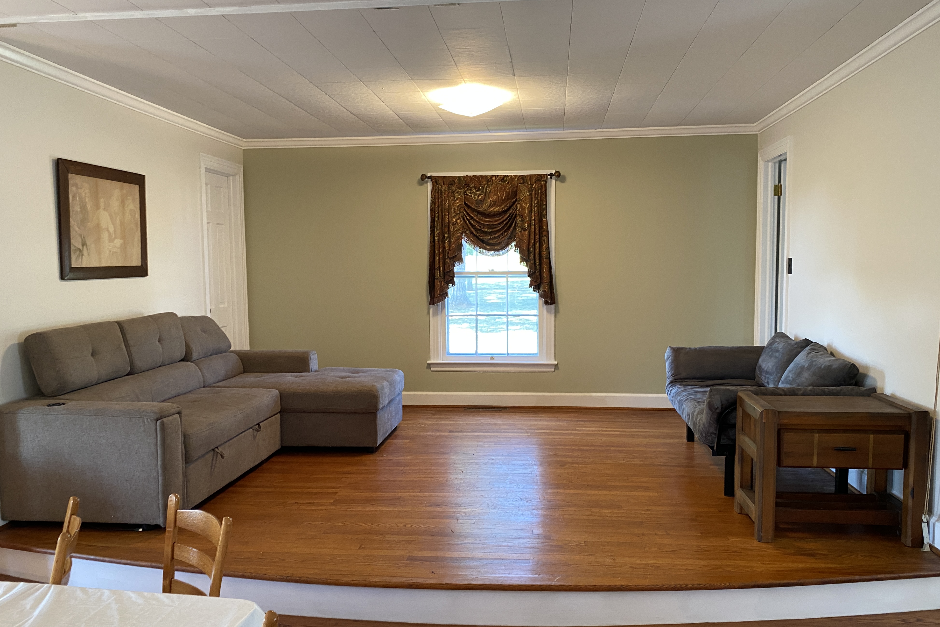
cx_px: 475
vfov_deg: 46.4
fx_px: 731
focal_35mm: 28
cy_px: 330
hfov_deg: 65.5
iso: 160
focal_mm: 4.25
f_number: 1.8
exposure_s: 1/60
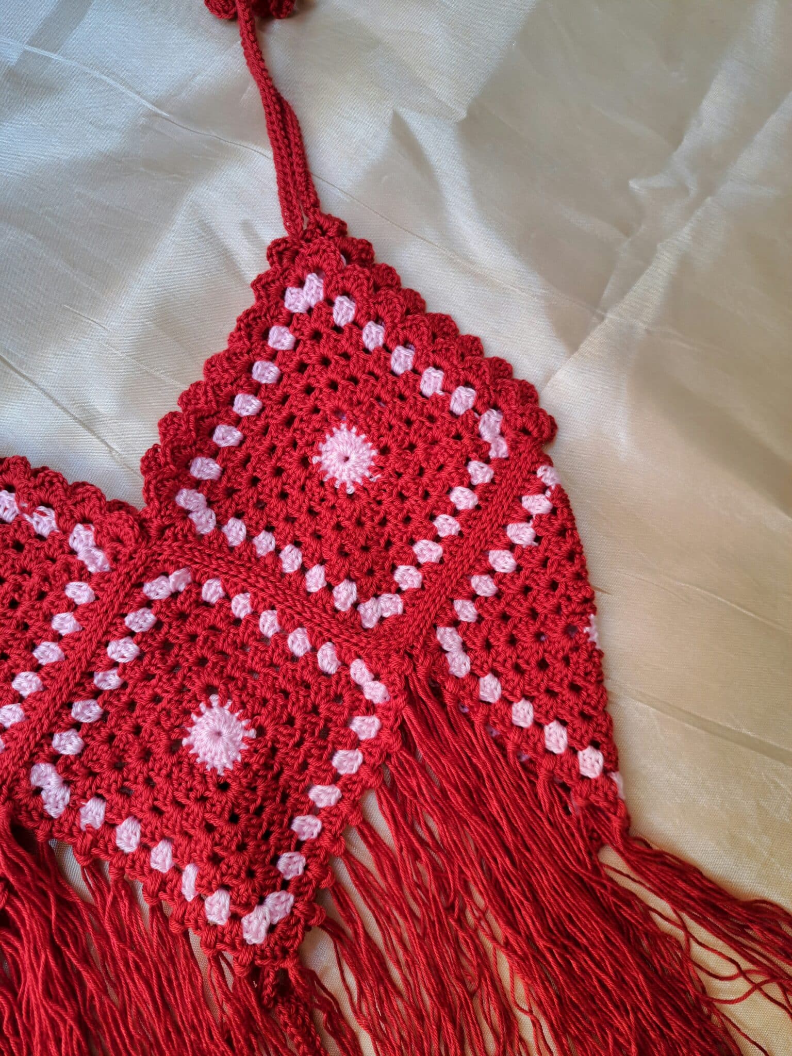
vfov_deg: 71.6
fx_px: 732
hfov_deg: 56.8
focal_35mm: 24
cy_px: 528
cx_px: 396
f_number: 1.8
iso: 50
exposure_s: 1/50
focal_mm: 5.23
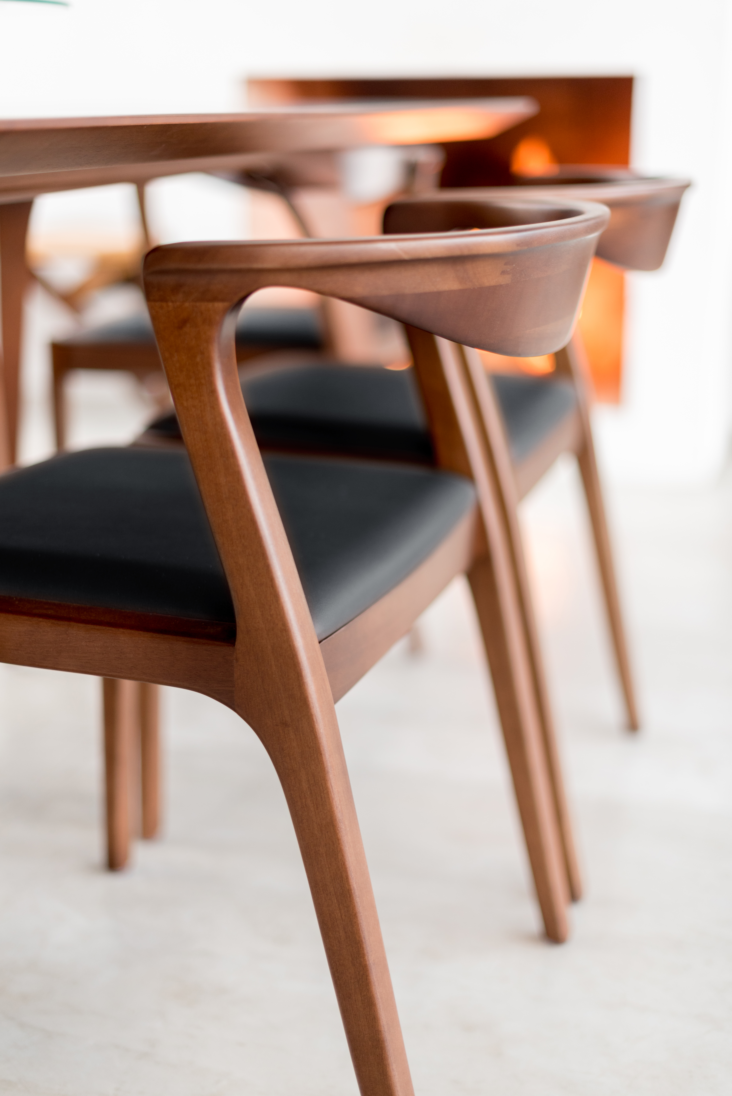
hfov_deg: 27.0
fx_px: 1523
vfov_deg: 39.6
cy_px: 548
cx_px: 366
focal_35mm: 50
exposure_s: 1/100
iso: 400
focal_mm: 50
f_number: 1.4
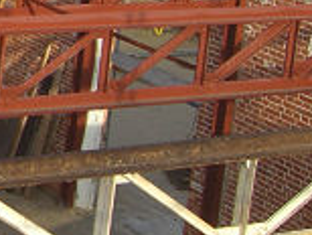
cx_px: -243
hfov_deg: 12.2
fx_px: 1336
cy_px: -87
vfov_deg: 9.8
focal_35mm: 148
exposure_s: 1/250
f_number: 4.3
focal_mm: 6.2
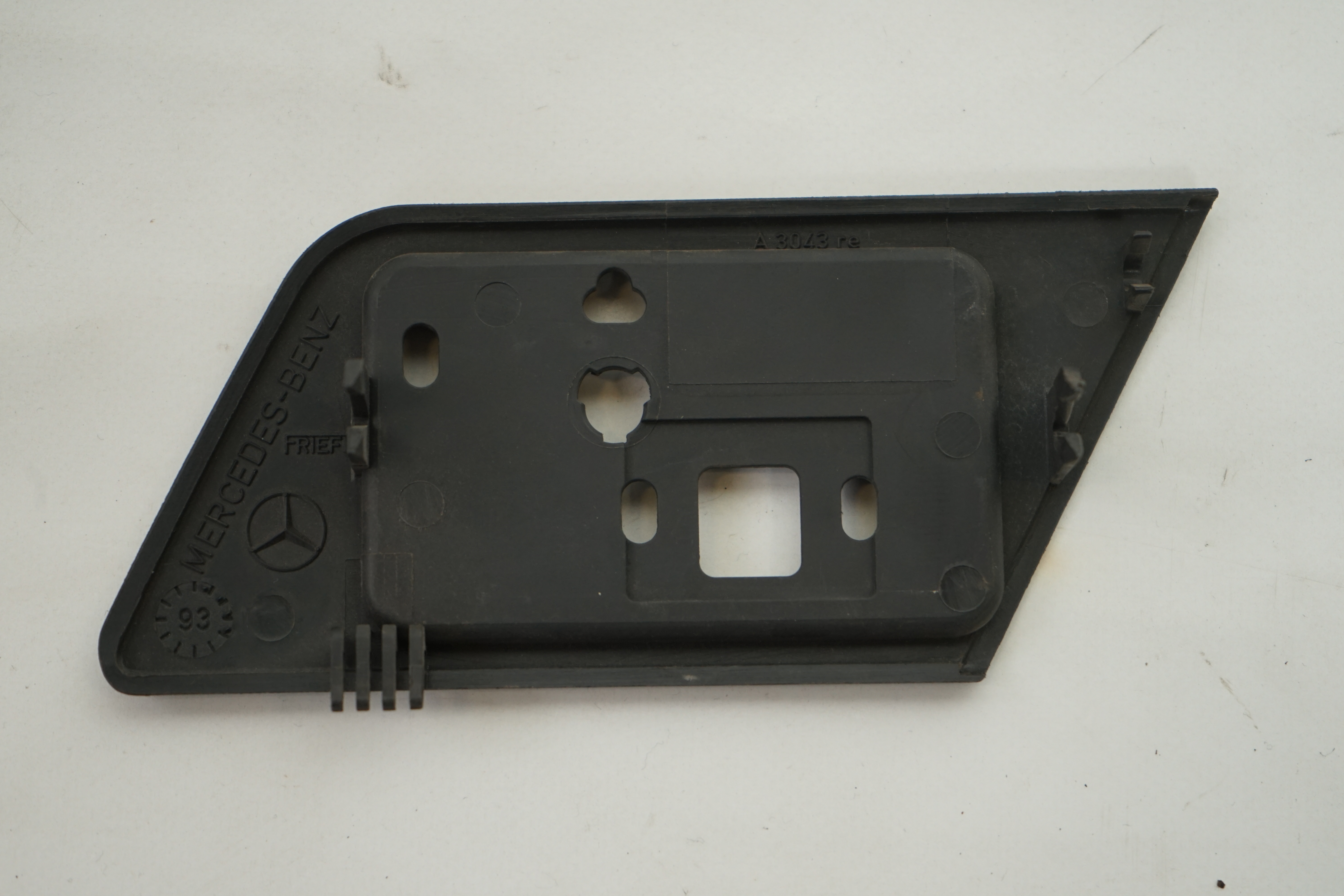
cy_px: 448
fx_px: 2613
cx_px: 672
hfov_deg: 28.8
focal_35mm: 70
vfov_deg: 19.5
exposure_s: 1/160
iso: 640
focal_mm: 70
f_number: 5.6
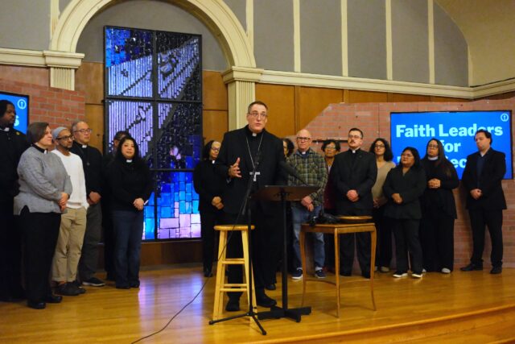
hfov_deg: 47.4
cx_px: 258
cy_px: 172
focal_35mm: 41
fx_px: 587
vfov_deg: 32.6
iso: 10000
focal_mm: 27
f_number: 2.8
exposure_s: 1/500
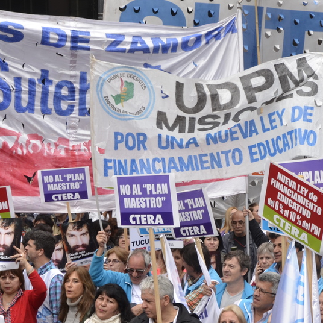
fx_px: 802
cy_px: 175
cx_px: 248
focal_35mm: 76
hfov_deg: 22.5
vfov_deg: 22.8
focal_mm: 25
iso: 400
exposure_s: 1/320
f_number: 8
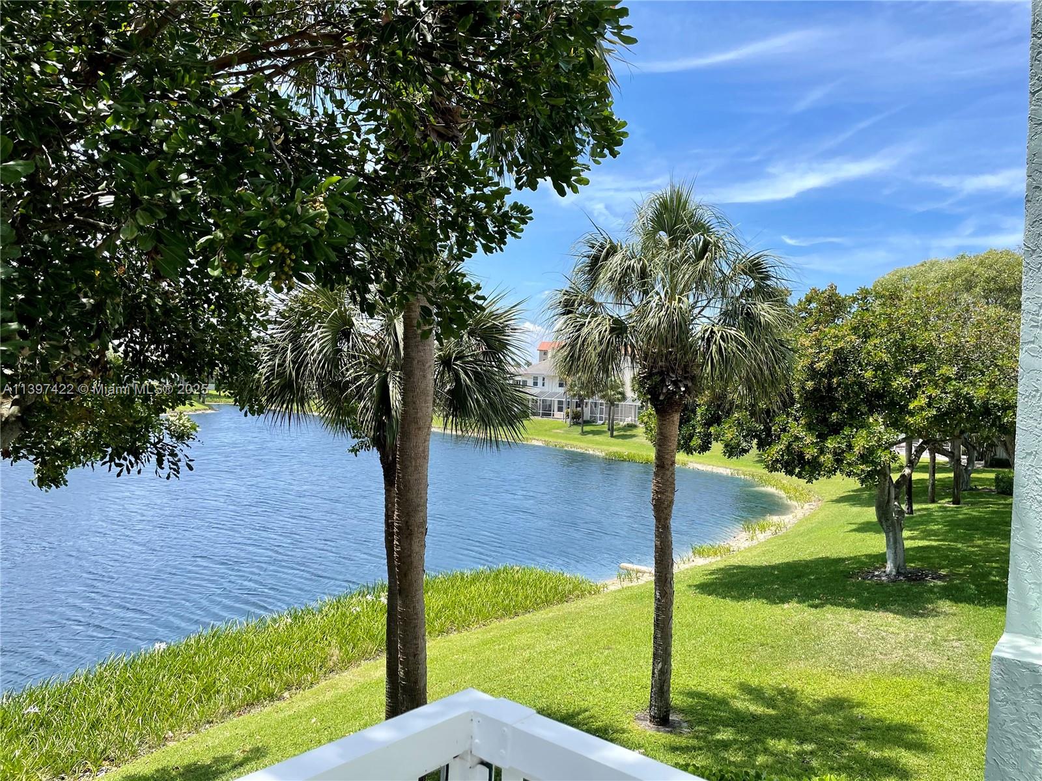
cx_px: 521
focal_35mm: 26
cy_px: 390
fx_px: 783
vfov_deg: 53.1
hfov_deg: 67.3
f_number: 1.6
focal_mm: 4.2
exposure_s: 1/1916
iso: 32
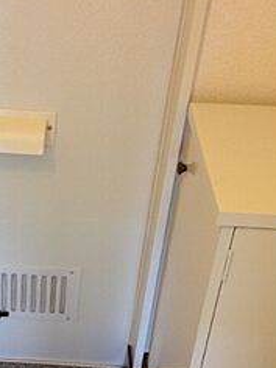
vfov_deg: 28.8
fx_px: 712
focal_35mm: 67
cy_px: 237
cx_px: 30
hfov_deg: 21.5
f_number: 2.4
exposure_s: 1/20
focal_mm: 4.12
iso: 100
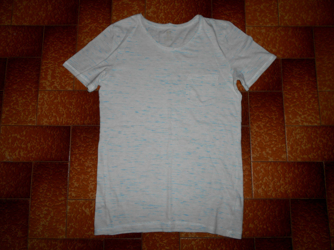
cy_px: 125
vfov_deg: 53.1
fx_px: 251
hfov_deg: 67.3
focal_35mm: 26
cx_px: 167
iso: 80
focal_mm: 4.6
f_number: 3.2
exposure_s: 1/25
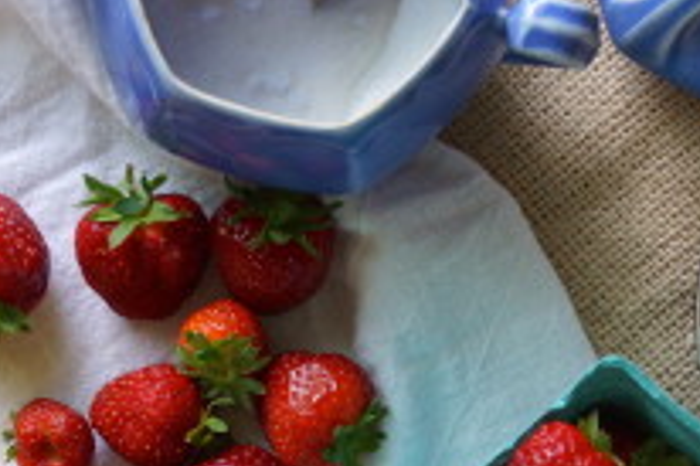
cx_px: 425
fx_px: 3963
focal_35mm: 204
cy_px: 361
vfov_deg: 6.7
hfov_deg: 10.1
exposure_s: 1/80
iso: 800
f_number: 5.6
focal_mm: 70
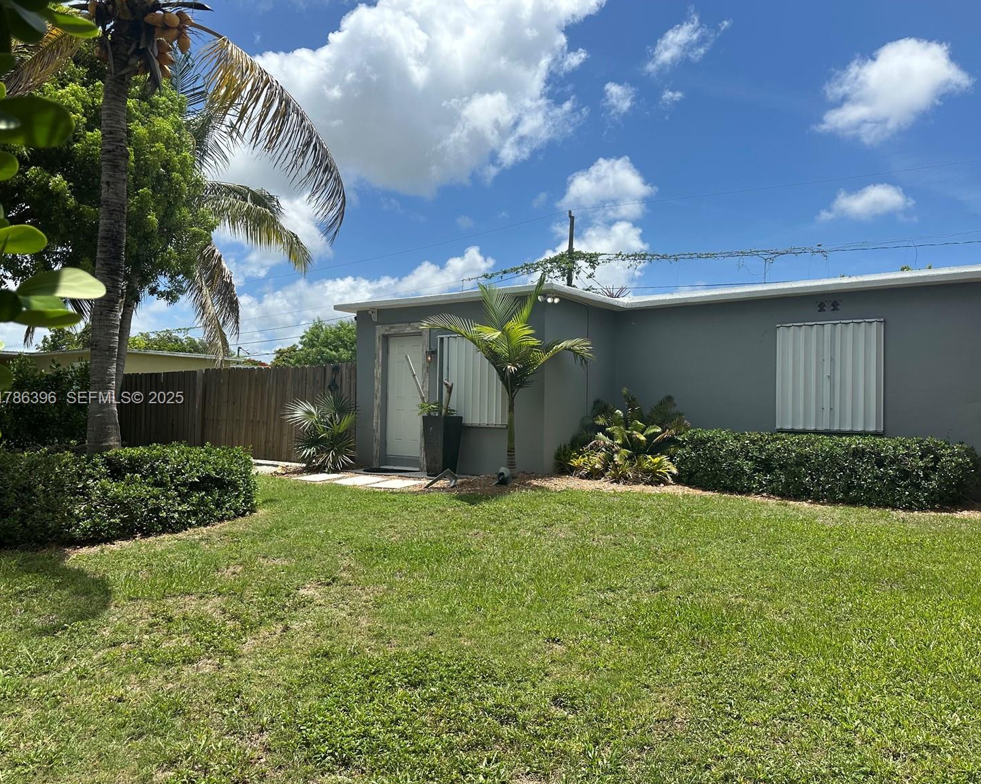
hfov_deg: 66.0
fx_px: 755
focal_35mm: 26
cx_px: 516
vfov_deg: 54.9
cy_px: 399
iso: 80
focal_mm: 6.86
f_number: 1.78
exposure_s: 1/5263
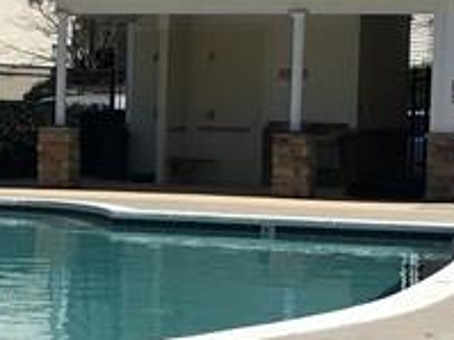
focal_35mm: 149
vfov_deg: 9.9
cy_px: 233
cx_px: -132
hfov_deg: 12.8
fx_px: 1953
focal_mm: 4.15
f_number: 2.2
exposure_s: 1/2849
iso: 25
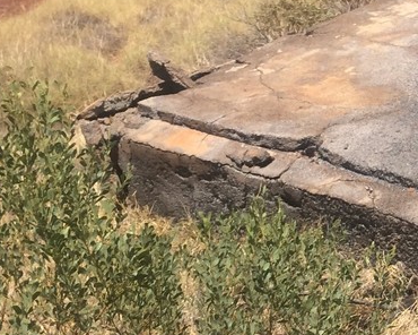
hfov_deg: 18.1
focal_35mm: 98
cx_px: 563
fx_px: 1212
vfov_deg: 15.7
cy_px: 151
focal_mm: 4.15
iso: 32
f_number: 2.2
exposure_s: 1/2160
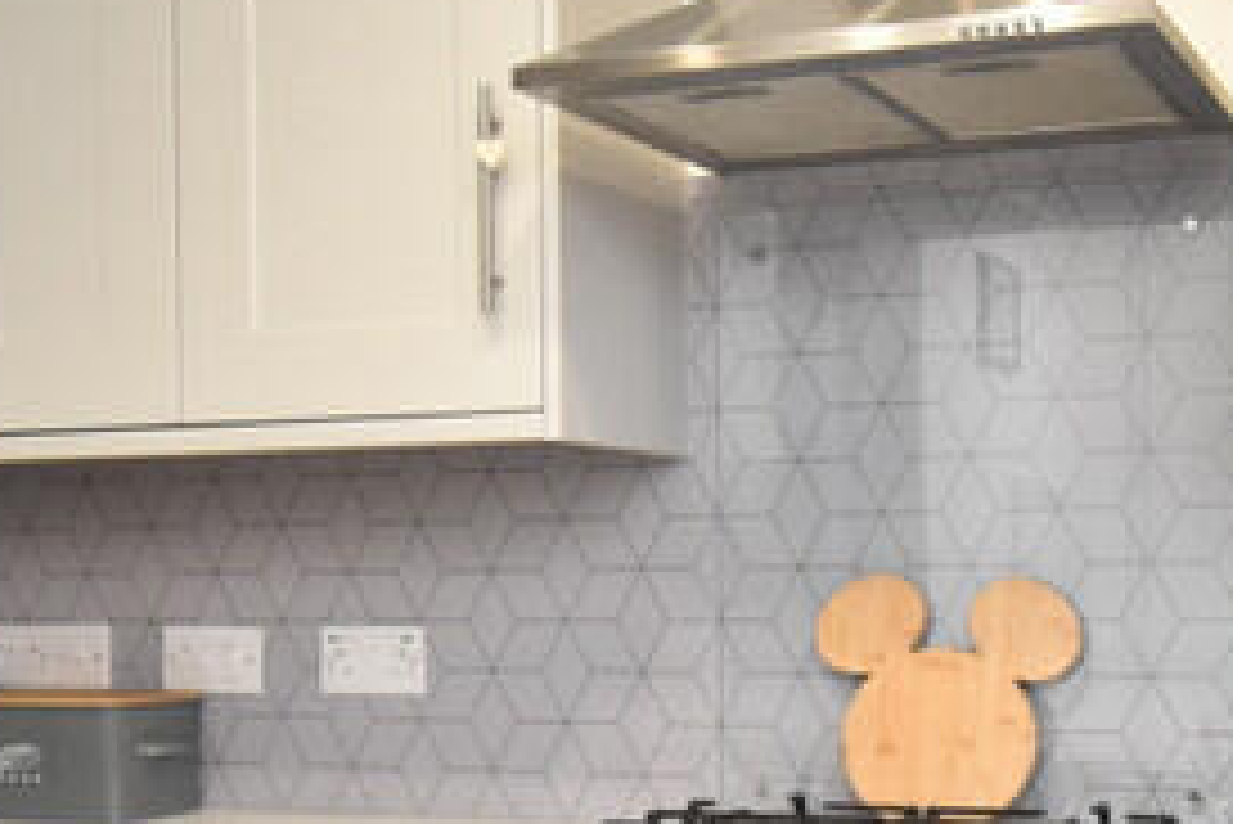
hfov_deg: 35.0
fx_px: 1919
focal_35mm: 56
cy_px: 534
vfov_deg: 24.1
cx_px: 904
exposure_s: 1/60
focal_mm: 10
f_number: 9
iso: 1600
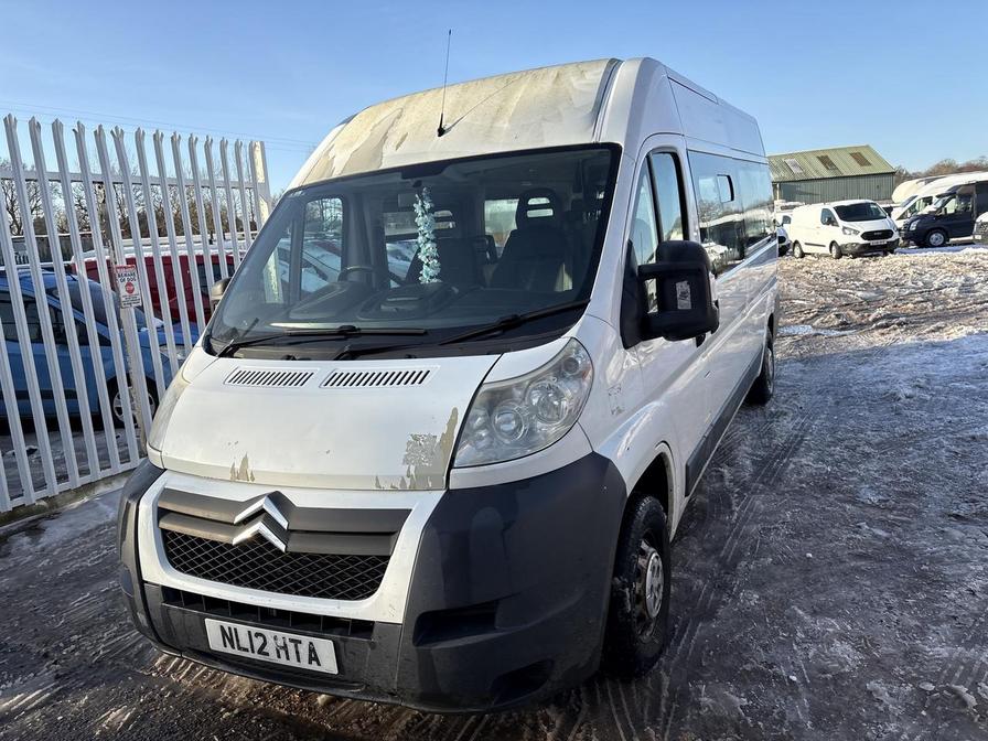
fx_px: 742
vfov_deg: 53.1
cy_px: 370
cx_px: 494
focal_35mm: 26
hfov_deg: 67.3
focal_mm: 5.96
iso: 50
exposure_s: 1/1517
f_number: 1.6
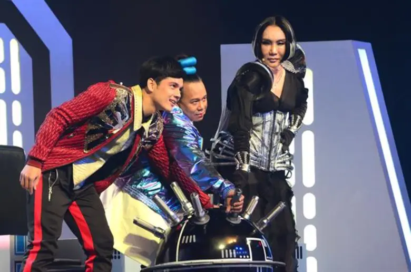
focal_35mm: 225
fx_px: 2562
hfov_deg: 9.2
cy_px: 136
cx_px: 206
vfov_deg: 6.1
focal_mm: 150
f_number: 5.6
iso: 2000
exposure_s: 1/125
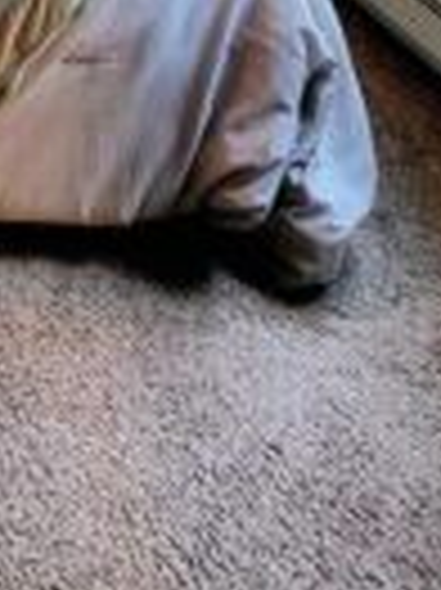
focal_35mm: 53
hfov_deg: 21.4
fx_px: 902
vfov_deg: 23.9
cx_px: -279
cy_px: -394
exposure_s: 1/60.2
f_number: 2.2
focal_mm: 2.2
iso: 320
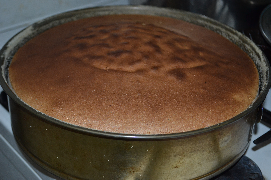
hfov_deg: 35.1
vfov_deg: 23.8
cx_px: 136
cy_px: 90
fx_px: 429
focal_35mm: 57
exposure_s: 1/60
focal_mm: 38
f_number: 5
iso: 900
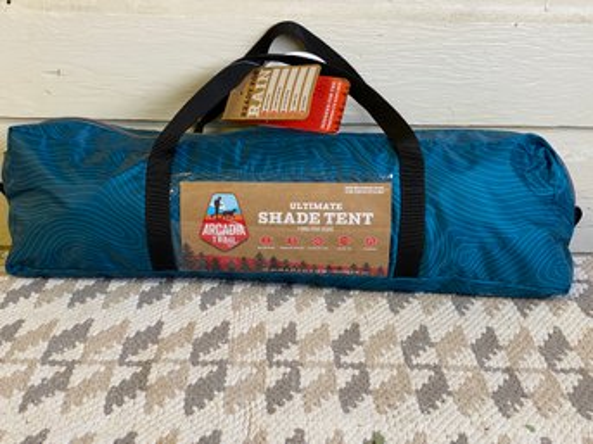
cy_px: 222
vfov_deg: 28.0
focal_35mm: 52
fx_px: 890
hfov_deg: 36.8
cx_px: 296
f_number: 2
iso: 125
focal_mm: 6
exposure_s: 1/60
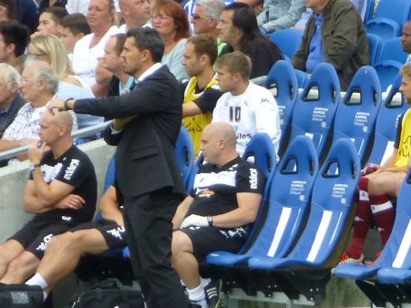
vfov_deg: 1.2
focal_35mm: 1278
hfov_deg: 1.6
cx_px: 414
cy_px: 207
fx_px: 15170
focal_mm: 86
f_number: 6.4
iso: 200
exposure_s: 1/125
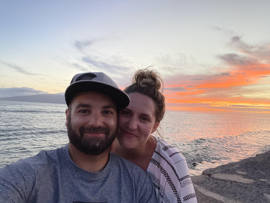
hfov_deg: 73.9
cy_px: 102
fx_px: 179
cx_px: 135
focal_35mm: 23
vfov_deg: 58.9
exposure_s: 1/120
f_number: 2.2
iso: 80
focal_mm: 2.71
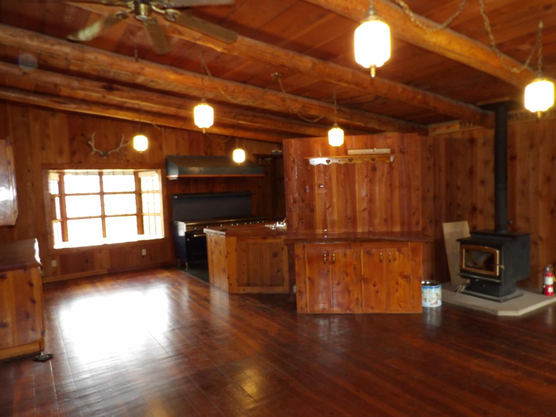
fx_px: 385
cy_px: 208
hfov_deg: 71.6
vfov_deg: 56.8
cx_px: 278
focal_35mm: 24
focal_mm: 4.3
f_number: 3.2
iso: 200
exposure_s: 1/25
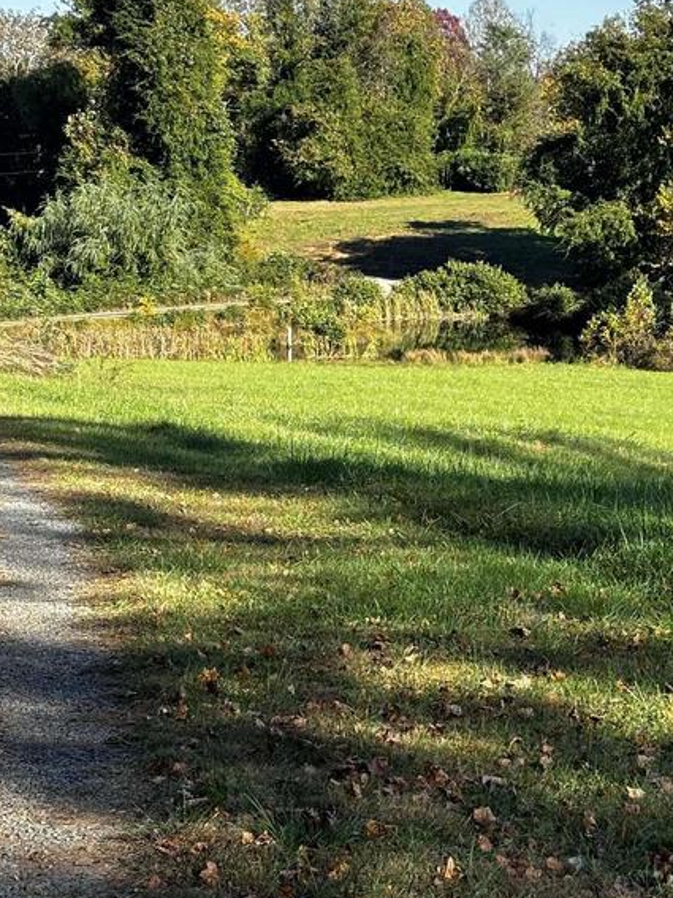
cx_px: 611
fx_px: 2567
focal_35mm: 99
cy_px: 458
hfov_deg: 14.8
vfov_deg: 19.8
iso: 32
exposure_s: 1/1027
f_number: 1.6
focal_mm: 5.96
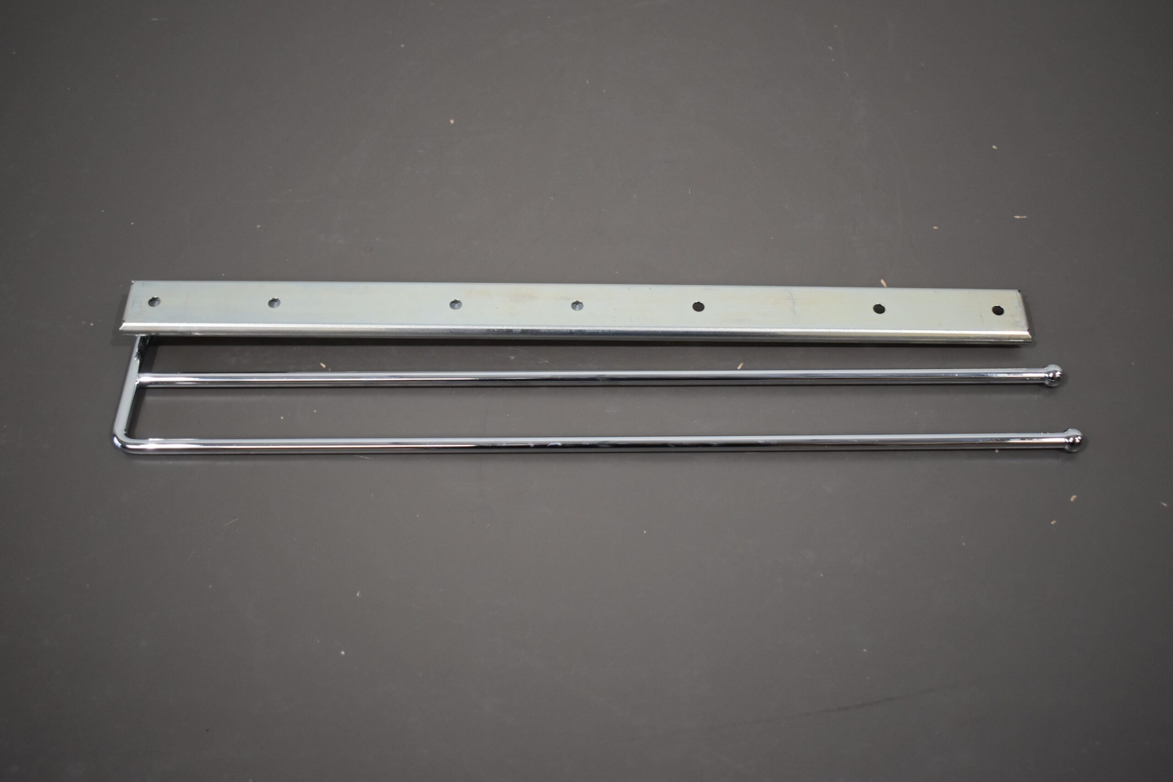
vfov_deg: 34.2
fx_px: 1271
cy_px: 391
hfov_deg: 49.6
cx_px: 586
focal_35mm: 39
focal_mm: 26
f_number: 4
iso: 800
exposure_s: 1/250
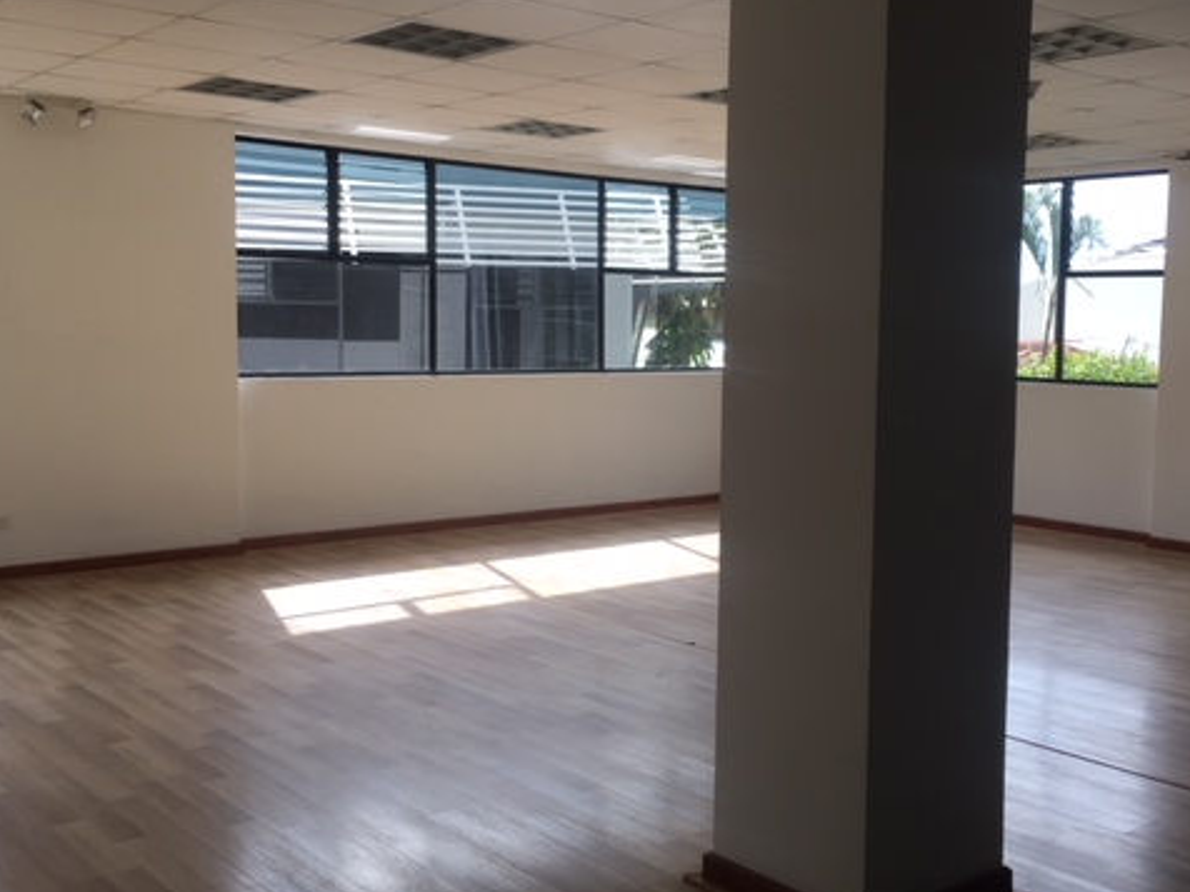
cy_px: 430
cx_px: 695
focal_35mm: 39
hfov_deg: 47.7
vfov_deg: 36.8
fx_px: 1341
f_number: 2.2
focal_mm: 4.15
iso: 25
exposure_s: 1/120
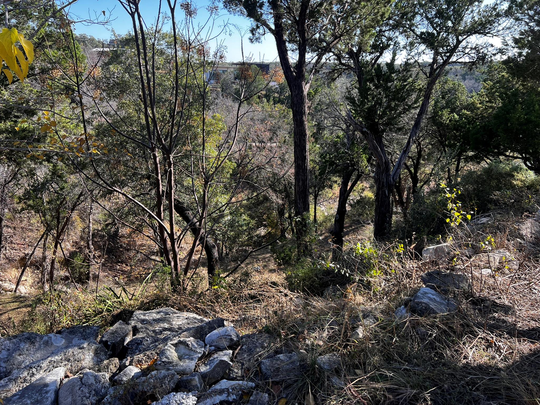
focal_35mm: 26
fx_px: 406
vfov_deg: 53.1
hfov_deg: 67.3
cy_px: 202
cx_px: 270
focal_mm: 5.7
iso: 50
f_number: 1.5
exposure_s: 1/607
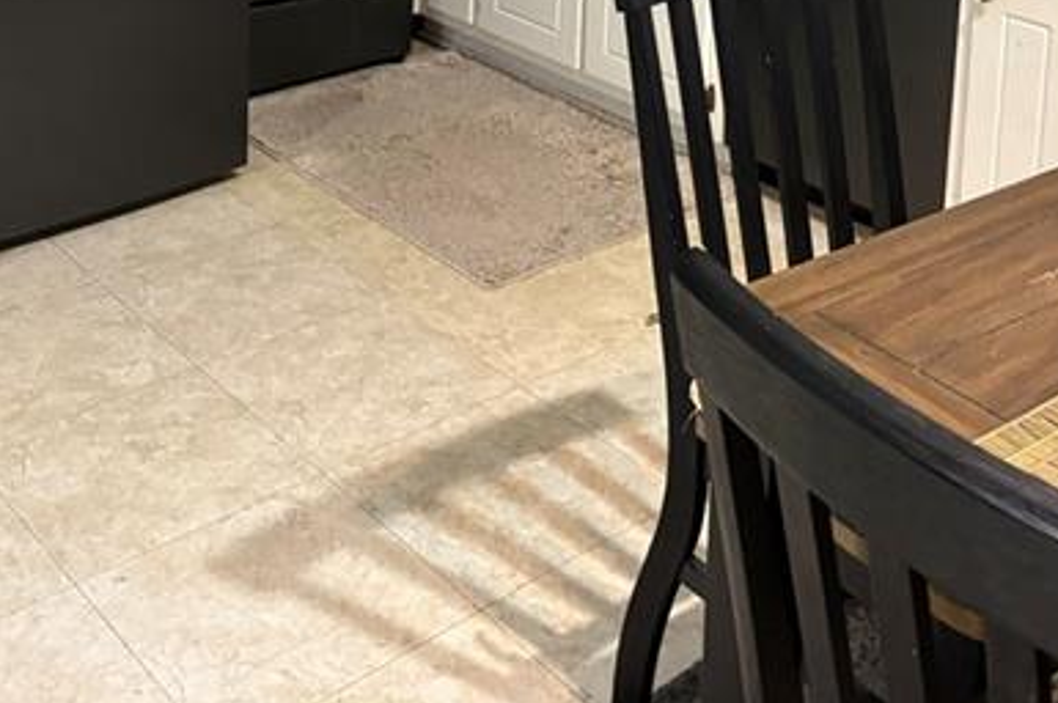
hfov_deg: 36.9
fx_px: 1586
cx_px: 561
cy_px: -283
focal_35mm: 54
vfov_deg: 21.8
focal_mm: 5.96
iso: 400
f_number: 1.6
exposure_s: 1/40
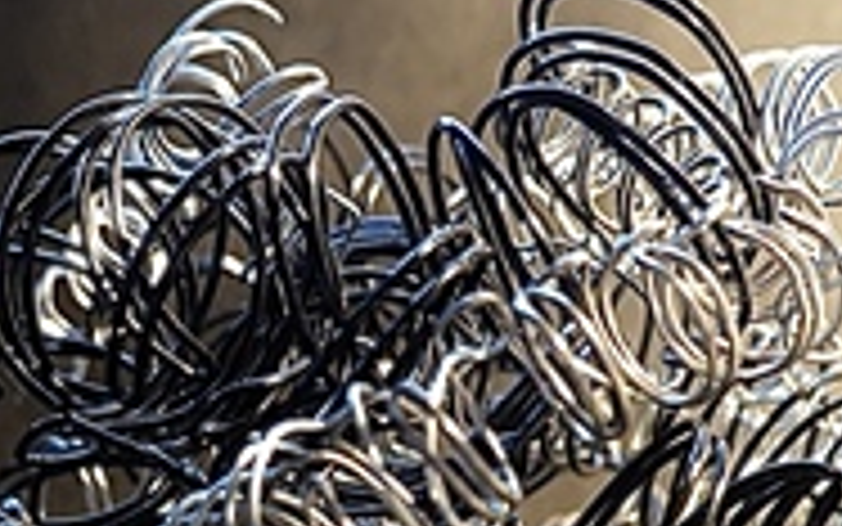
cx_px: 365
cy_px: 537
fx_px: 2135
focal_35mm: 93
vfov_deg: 13.8
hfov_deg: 22.3
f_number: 3.5
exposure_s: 1/15
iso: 800
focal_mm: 13.84
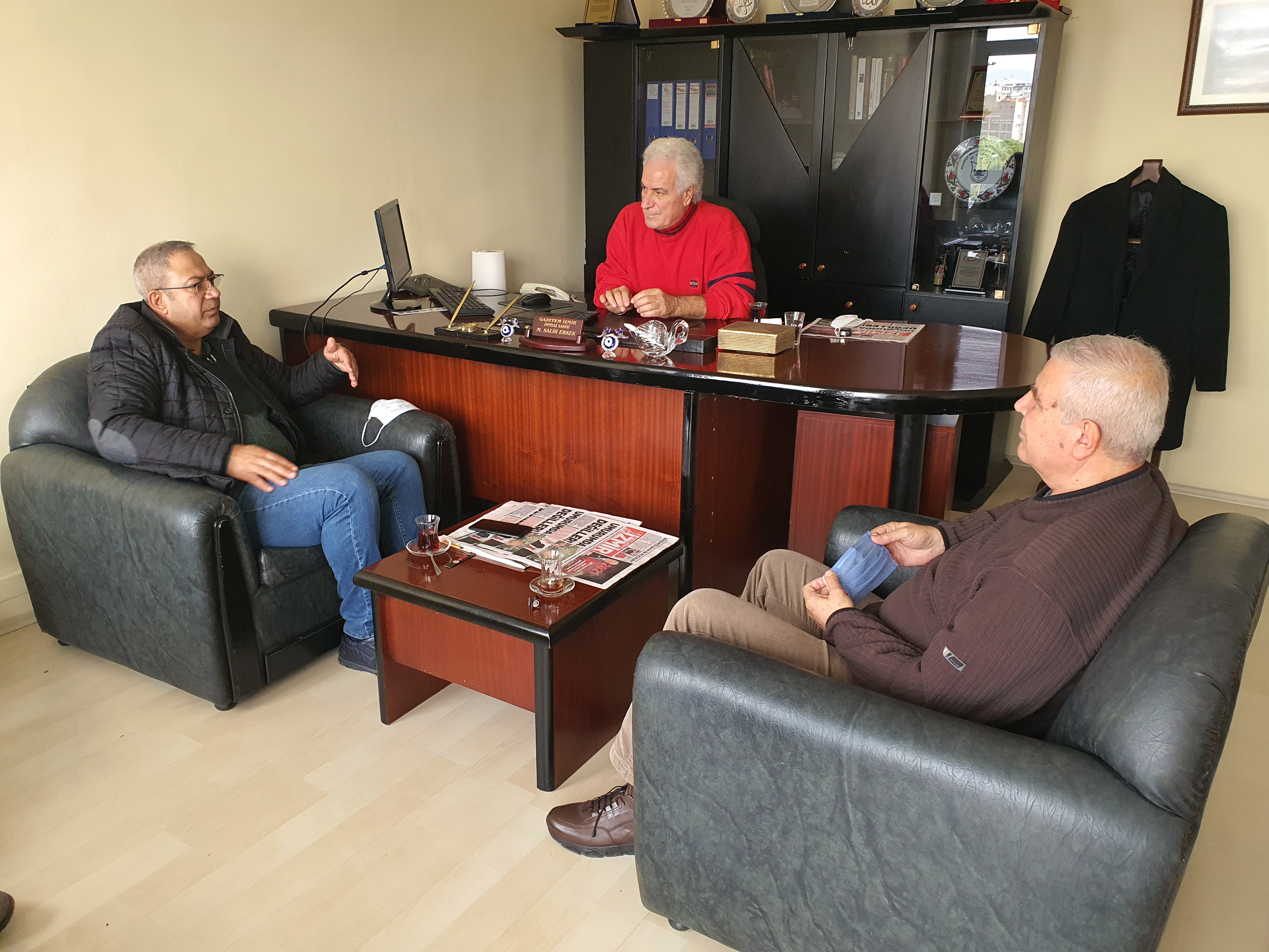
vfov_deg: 53.1
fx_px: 953
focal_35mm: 26
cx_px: 634
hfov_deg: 67.3
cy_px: 476
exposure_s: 1/50
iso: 320
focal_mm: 4.3
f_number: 2.4
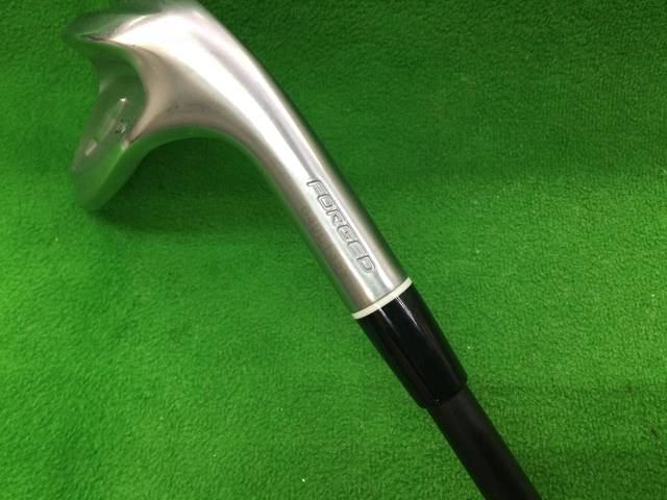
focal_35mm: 31
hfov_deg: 58.4
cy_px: 250
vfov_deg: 45.4
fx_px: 597
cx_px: 334
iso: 80
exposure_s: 1/30
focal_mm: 3.3
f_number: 2.4
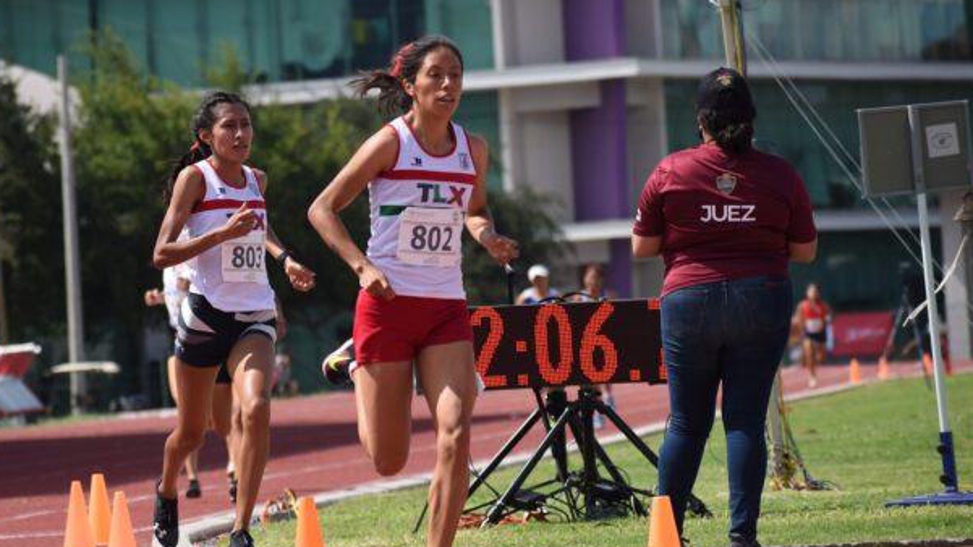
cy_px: 257
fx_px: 7765
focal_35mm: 301
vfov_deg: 4.0
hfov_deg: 7.2
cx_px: 369
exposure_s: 1/1250
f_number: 5
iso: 180
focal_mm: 150
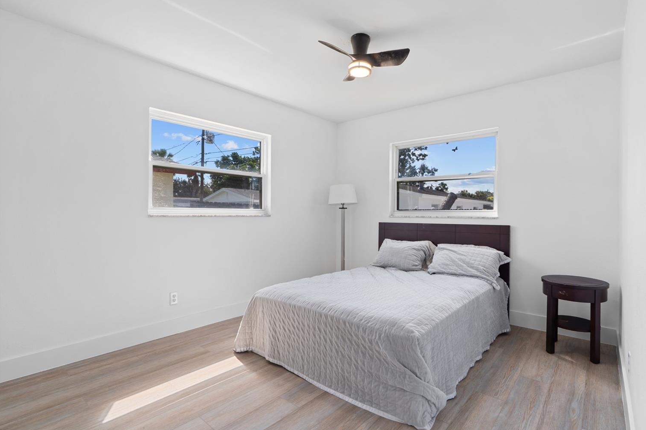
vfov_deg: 70.4
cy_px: 210
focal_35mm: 17
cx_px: 342
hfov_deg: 93.2
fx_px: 305
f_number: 9
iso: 250
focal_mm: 16
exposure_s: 1/8
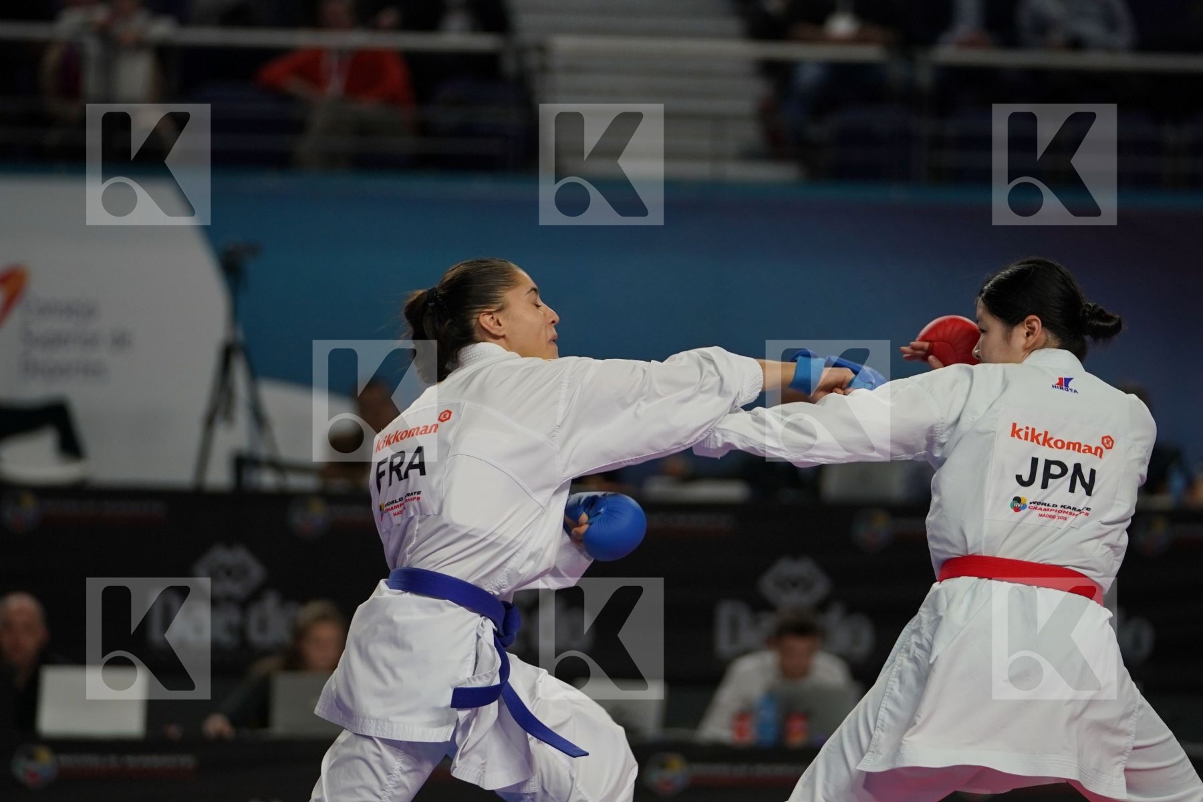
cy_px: 401
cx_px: 602
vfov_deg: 5.7
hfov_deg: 8.5
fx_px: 8120
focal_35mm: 243
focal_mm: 162
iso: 800
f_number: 2.8
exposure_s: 1/1000
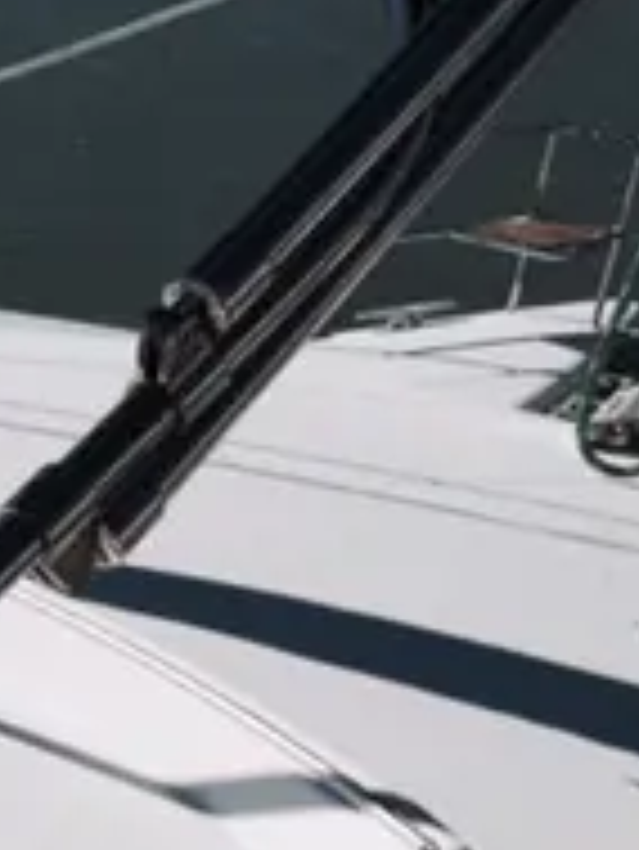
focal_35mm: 98
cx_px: -774
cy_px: 908
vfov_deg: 19.3
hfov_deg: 12.6
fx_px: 2409
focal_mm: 4.15
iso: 32
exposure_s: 1/7937
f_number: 2.2
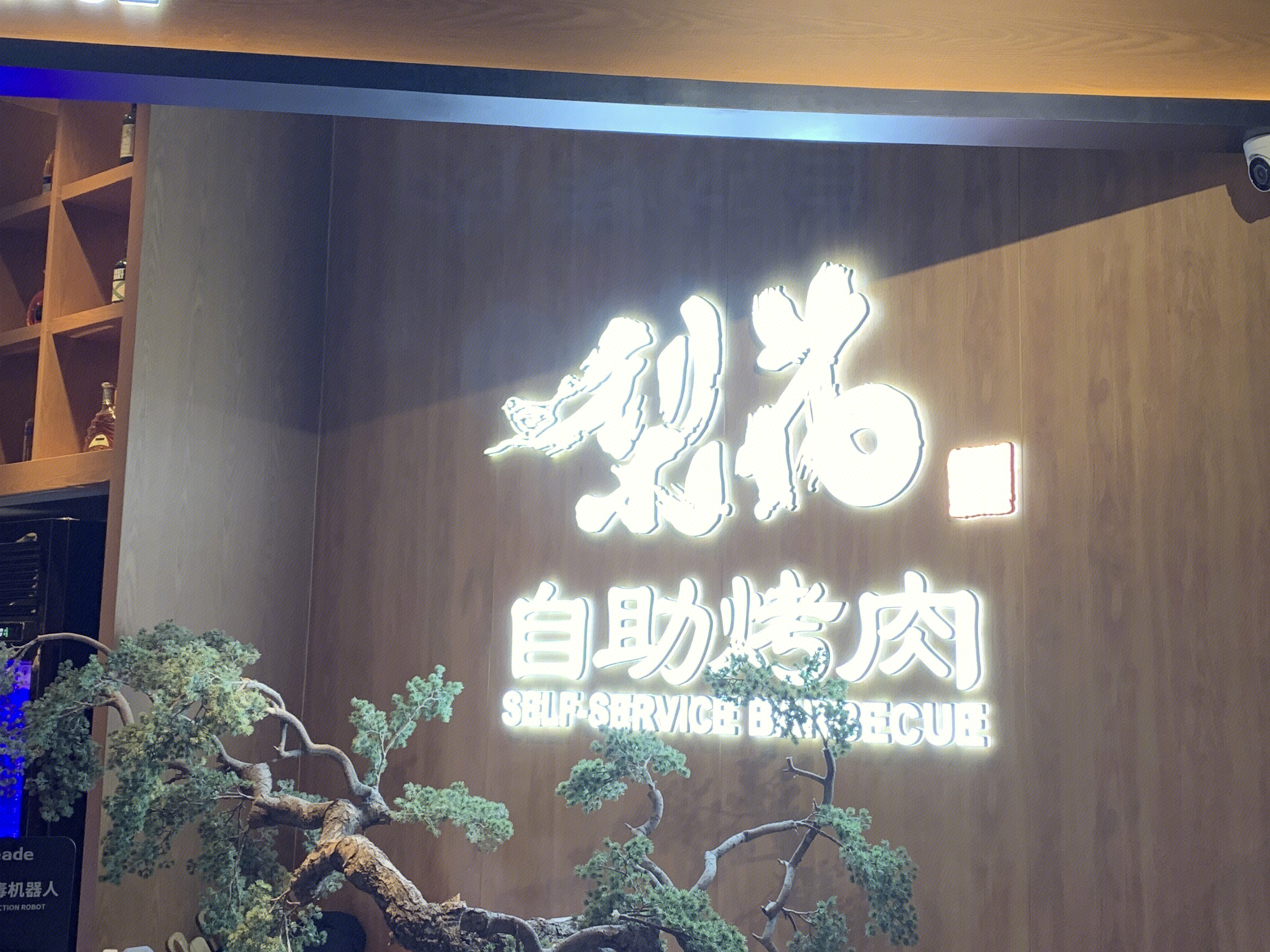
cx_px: 680
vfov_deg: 32.1
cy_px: 425
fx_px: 1651
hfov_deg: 42.1
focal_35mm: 45
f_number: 1.8
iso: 80
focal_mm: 4.25
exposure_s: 1/50
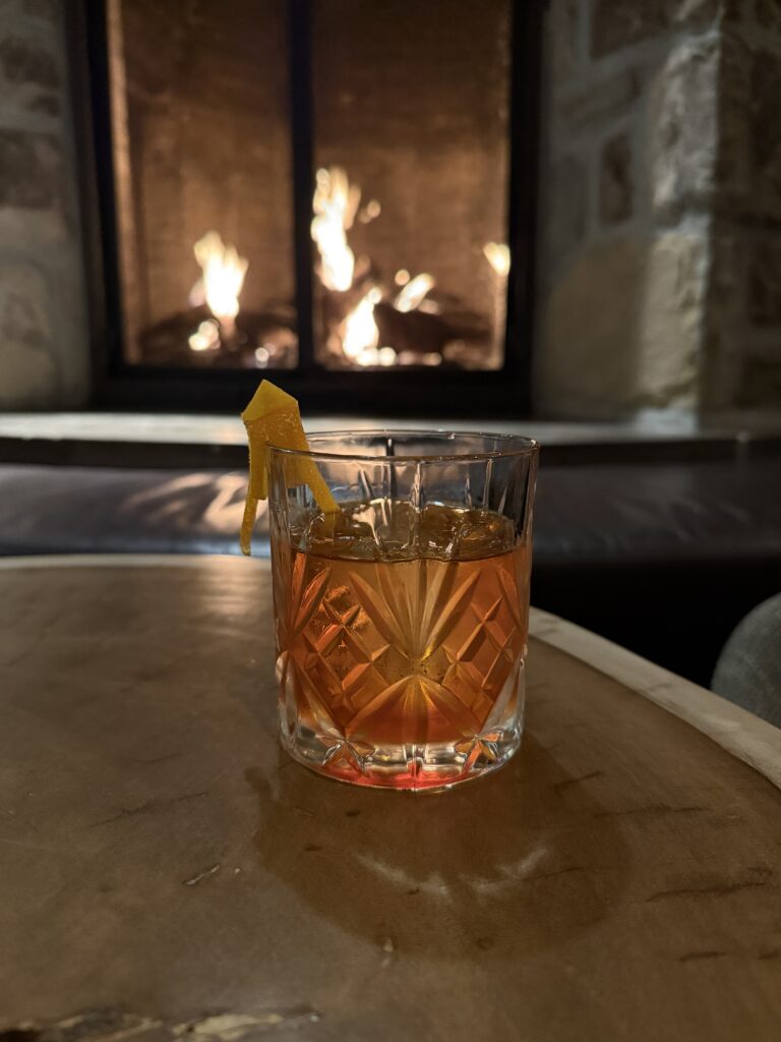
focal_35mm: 24
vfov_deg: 71.6
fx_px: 722
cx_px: 390
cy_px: 521
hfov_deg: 56.8
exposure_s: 1/30
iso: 1000
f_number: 1.78
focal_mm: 6.76
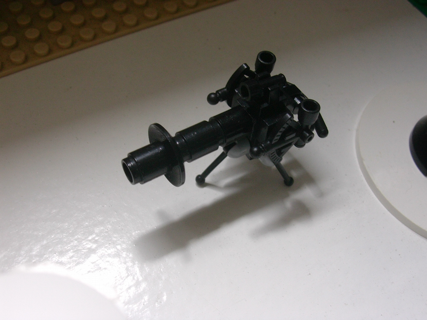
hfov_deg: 42.1
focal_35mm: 45
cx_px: 214
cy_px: 160
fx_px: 555
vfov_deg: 32.2
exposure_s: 1/35.9
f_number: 2.9
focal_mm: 6.7
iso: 70
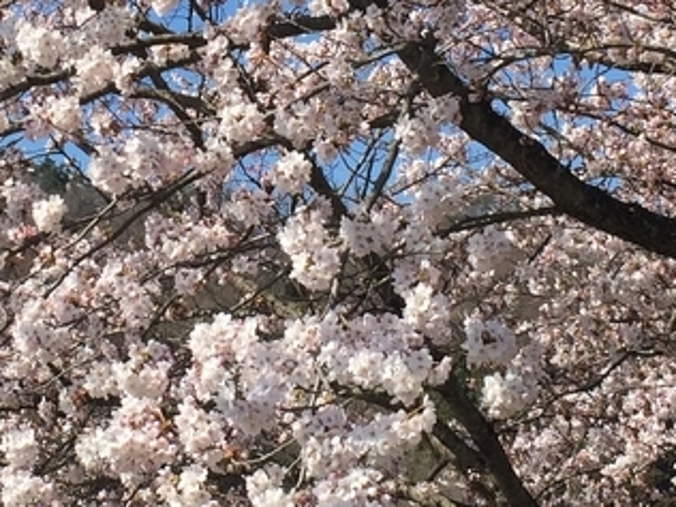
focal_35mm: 110
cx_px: 167
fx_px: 2148
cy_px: 9
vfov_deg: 13.3
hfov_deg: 17.8
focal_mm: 4.15
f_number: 2.2
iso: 32
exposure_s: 1/2083
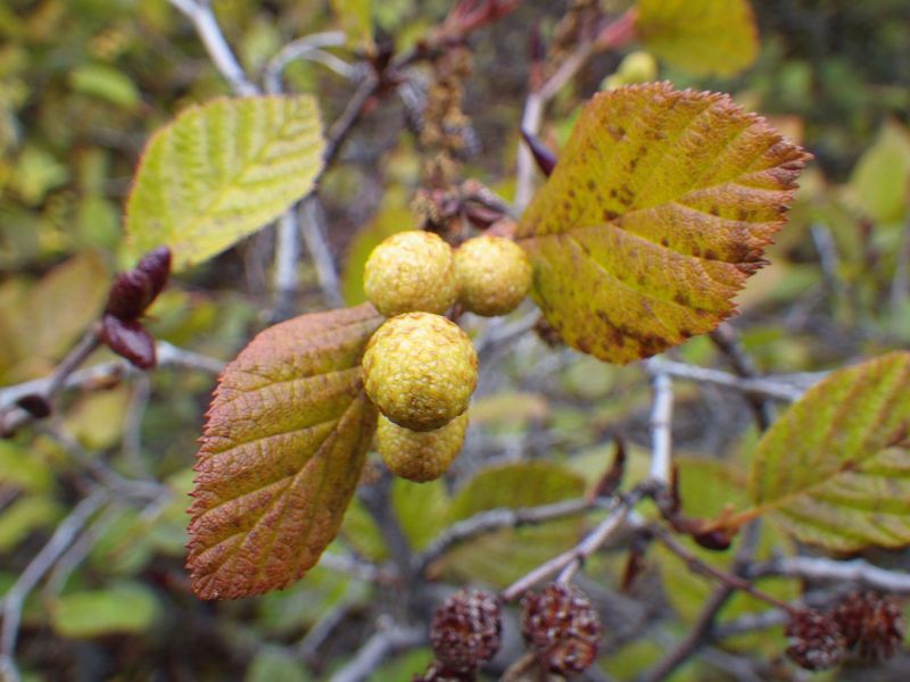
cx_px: 455
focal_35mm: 34
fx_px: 894
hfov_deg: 54.0
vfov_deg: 41.8
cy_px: 341
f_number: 3.8
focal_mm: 6.1
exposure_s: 1/100
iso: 125
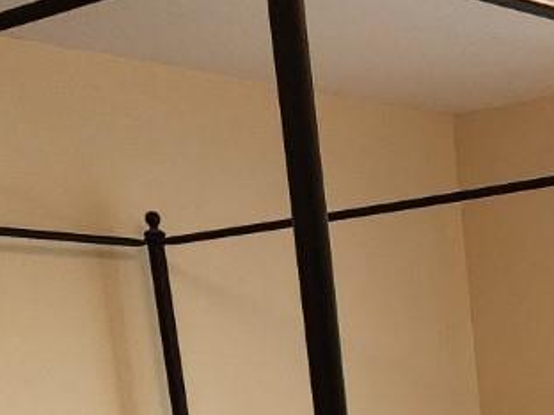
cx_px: 792
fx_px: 1696
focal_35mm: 106
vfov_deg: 12.3
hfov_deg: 17.0
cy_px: 841
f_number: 1.8
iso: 800
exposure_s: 1/120
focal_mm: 6.4
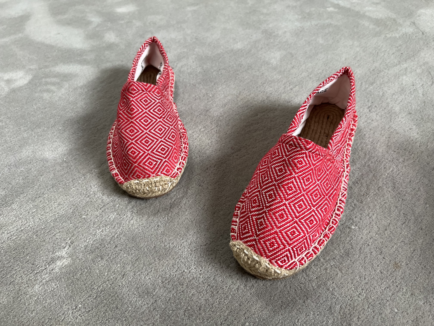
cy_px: 163
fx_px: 326
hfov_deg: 67.3
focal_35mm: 26
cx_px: 217
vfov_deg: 53.1
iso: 125
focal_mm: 5.7
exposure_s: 1/112
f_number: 1.5
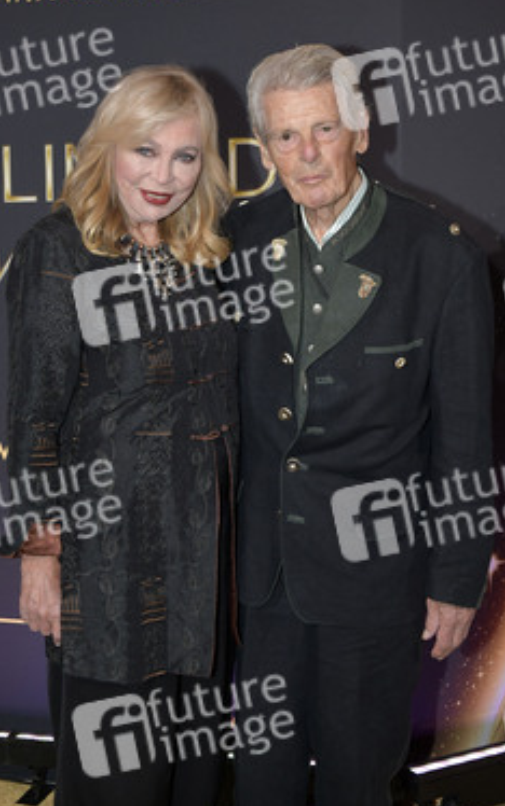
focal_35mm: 49
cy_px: 403
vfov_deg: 41.0
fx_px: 1078
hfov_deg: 26.4
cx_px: 246
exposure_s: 1/250
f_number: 6.3
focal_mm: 45
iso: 1250
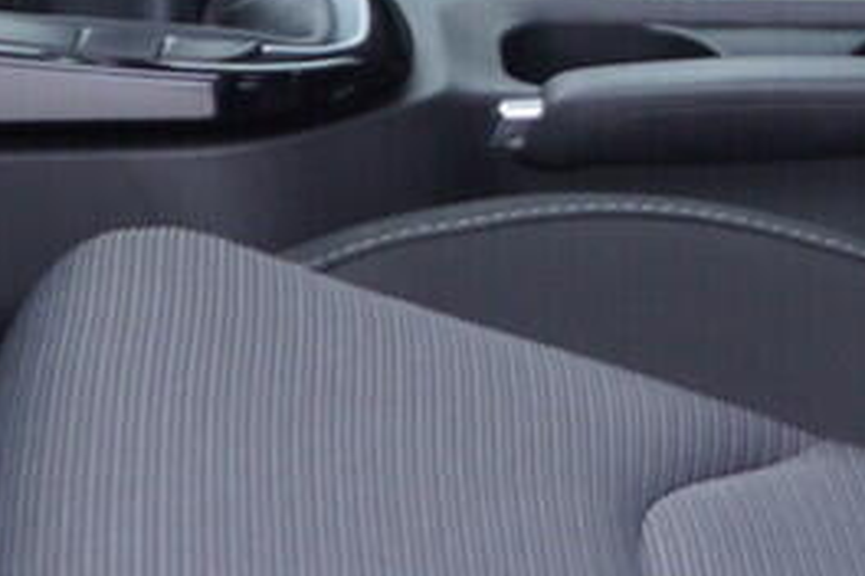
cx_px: 1429
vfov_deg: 6.8
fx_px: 4709
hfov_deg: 10.1
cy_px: -494
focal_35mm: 196
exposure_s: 1/40
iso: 160
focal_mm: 24
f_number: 2.8
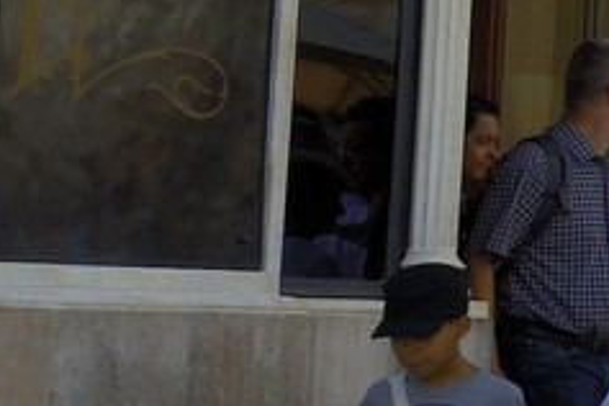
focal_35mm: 216
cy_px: -216
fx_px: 3654
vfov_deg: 6.3
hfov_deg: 7.8
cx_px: 2033
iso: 200
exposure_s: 1/250
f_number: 10
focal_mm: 32
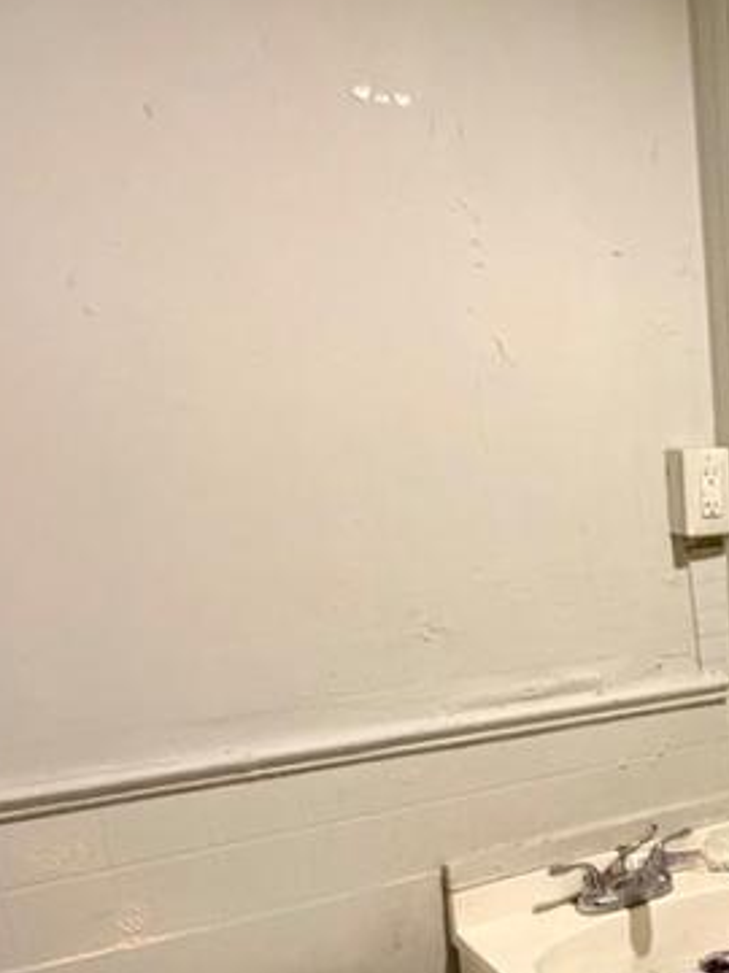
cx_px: 934
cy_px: 768
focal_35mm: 42
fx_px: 1179
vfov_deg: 42.9
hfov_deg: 28.5
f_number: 2.2
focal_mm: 2.22
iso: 640
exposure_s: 1/60
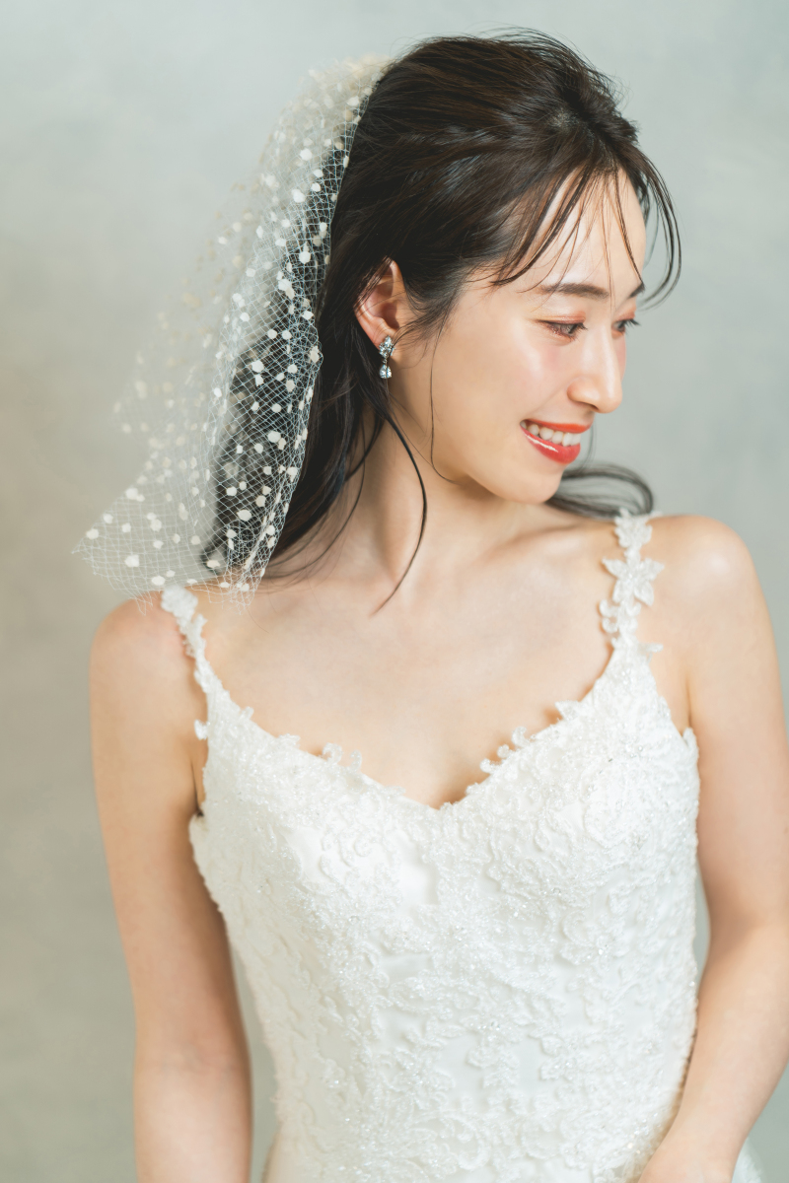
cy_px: 592
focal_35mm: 85
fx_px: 2794
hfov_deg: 16.1
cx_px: 394
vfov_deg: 23.9
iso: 64
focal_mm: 85
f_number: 1.8
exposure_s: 1/60
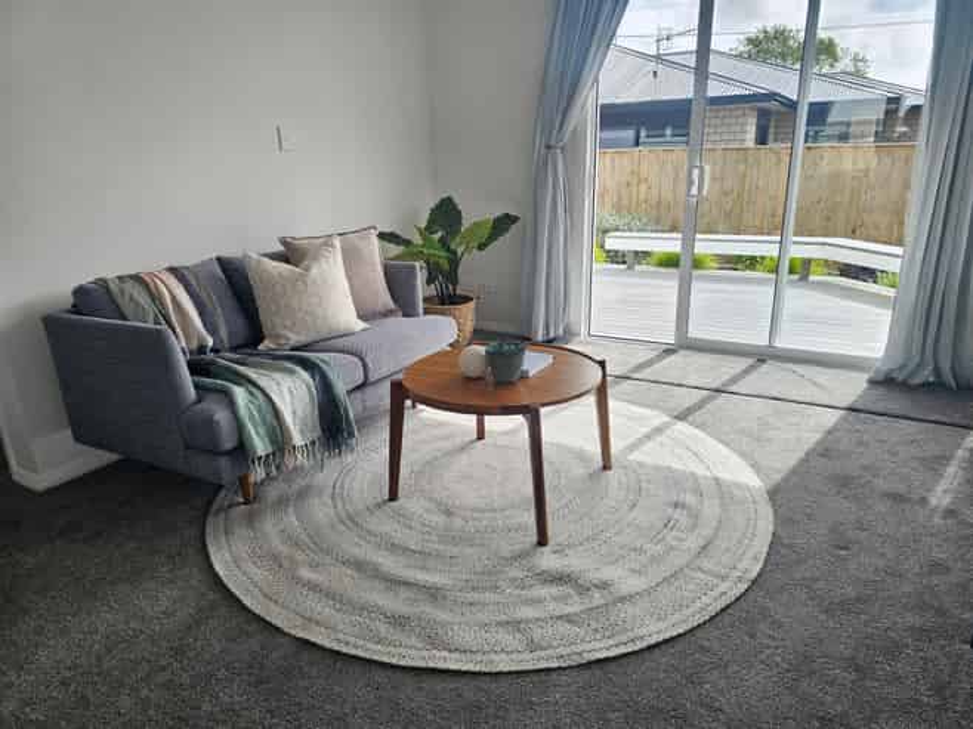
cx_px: 486
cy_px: 364
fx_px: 646
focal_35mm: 23
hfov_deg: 73.9
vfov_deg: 58.8
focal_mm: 6.3
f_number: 1.7
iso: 10
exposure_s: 1/122
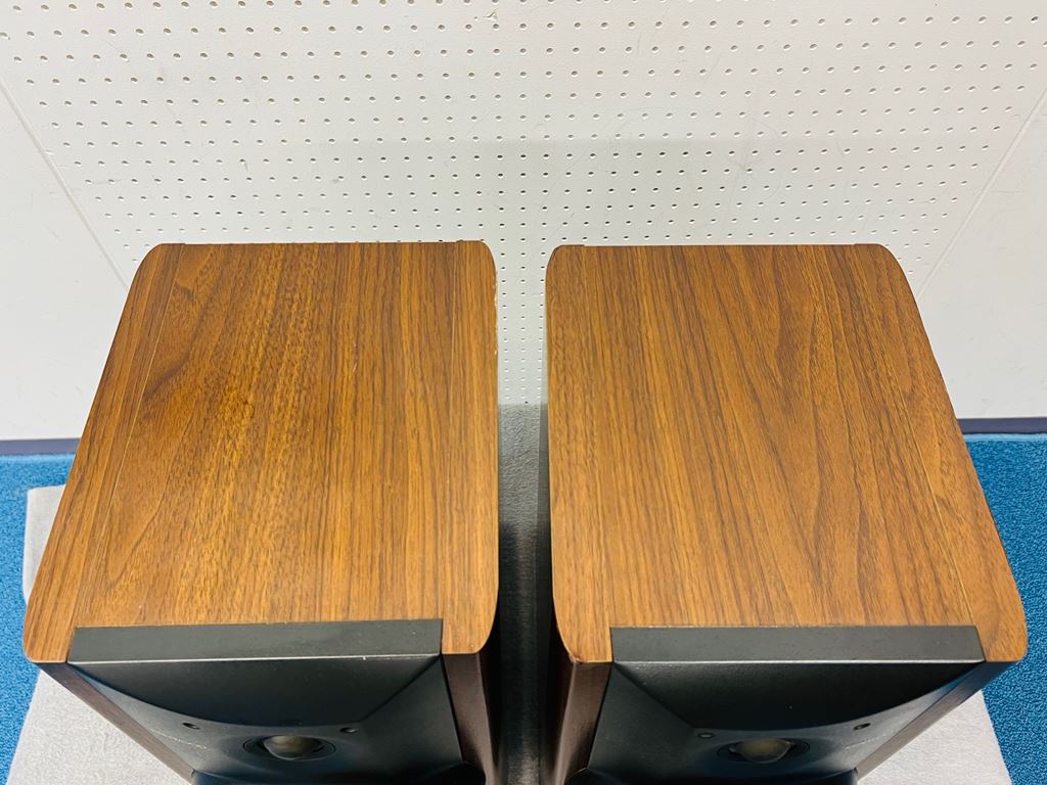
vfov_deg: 53.1
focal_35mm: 26
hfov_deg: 67.3
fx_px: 786
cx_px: 524
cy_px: 392
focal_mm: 5.7
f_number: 1.5
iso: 80
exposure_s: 1/50
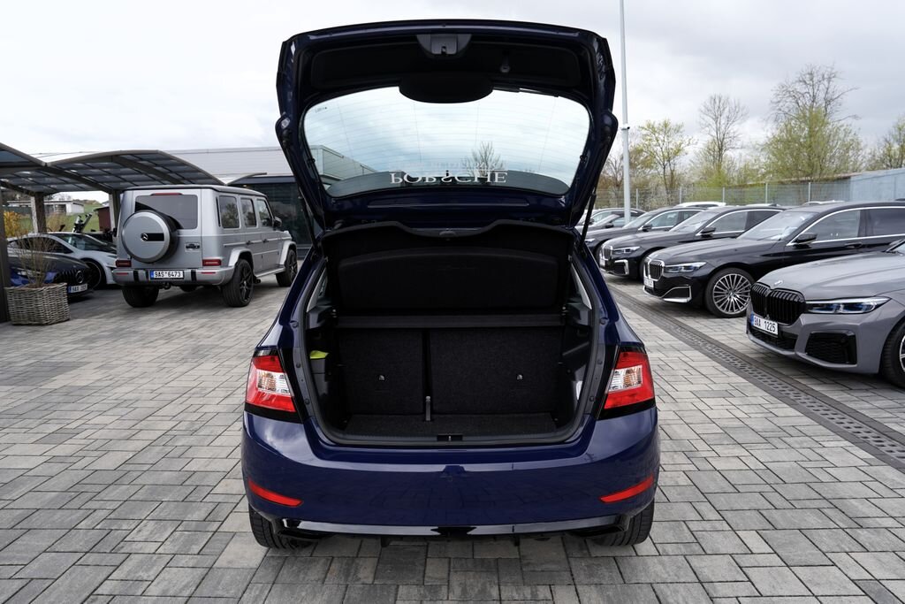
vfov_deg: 53.1
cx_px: 452
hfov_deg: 73.7
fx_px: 603
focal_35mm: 24
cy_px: 302
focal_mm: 24
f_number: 5.6
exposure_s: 1/125
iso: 100
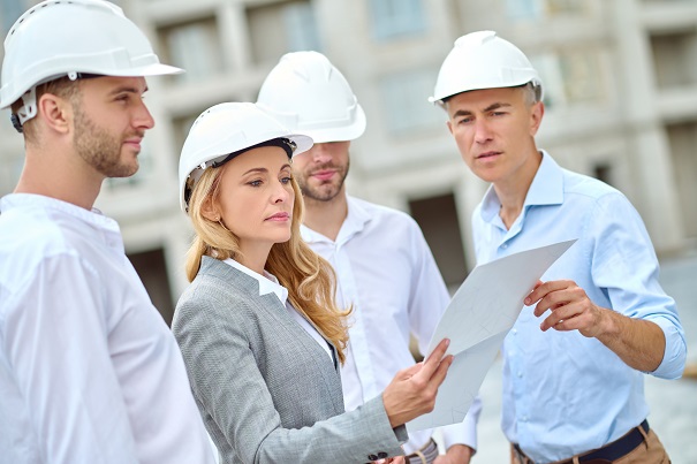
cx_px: 348
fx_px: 1645
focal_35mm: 85
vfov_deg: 16.1
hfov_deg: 23.9
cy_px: 232
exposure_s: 1/1250
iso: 320
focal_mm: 85
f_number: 2.5
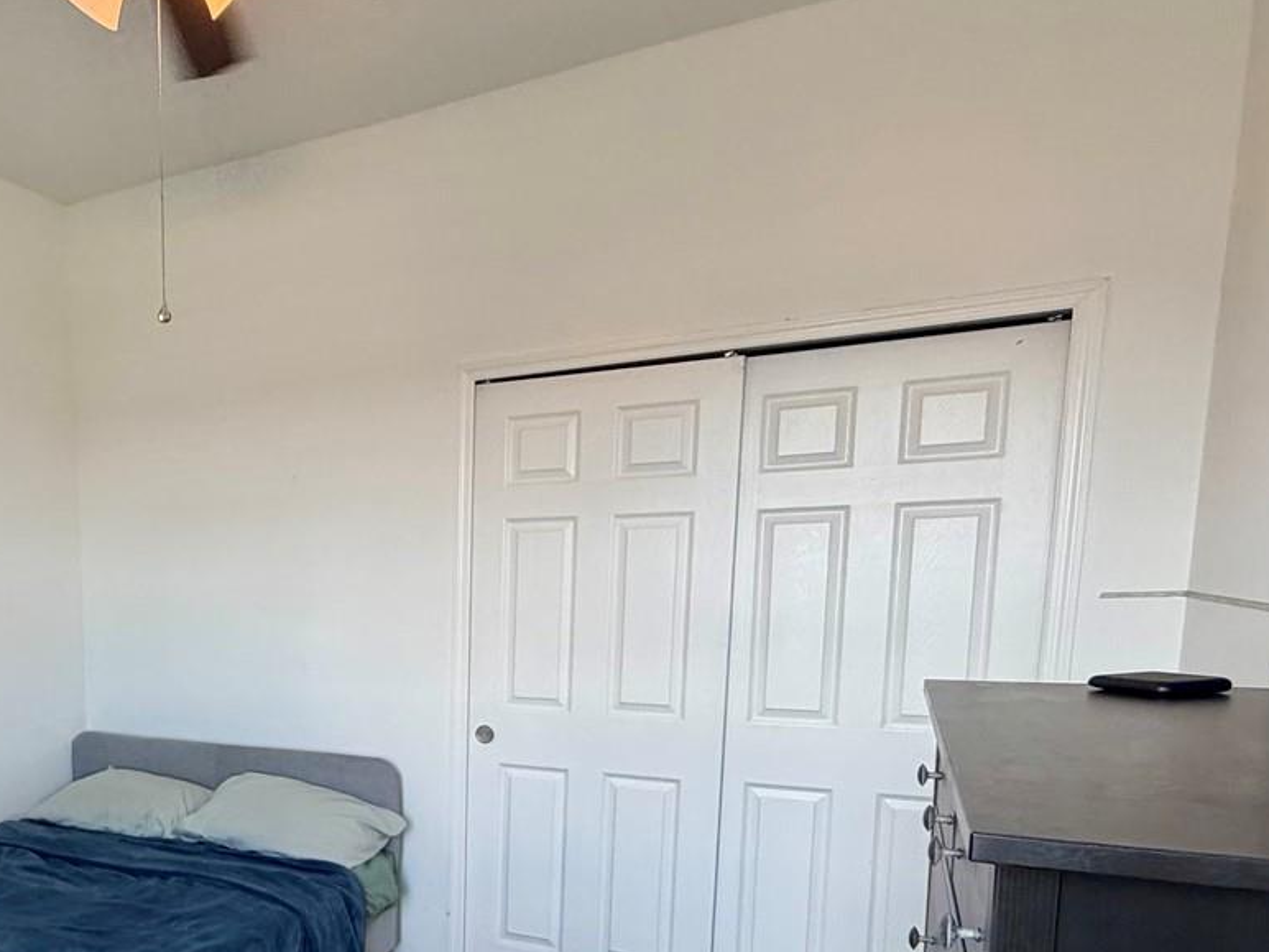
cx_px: 187
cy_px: 715
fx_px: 1063
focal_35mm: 29
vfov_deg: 46.5
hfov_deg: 55.5
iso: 320
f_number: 2.2
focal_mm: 2.22
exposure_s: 1/120
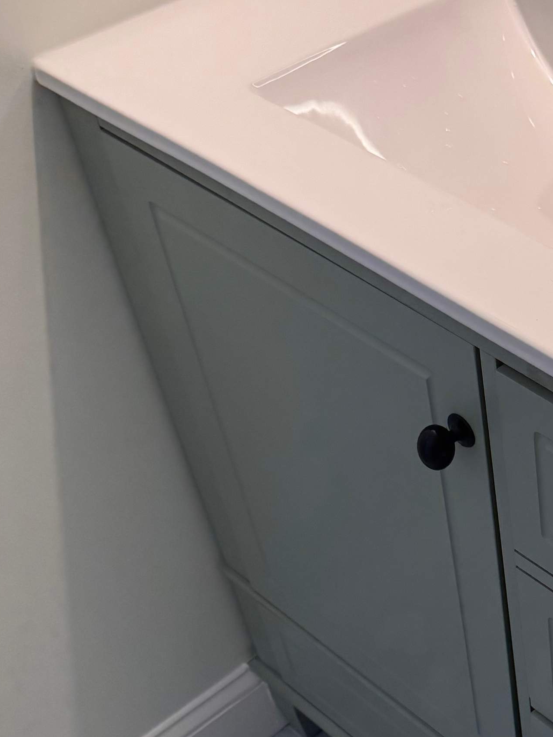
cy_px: 638
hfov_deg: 24.1
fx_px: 1214
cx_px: 595
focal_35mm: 57
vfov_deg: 32.4
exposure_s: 1/120
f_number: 1.78
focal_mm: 6.76
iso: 200
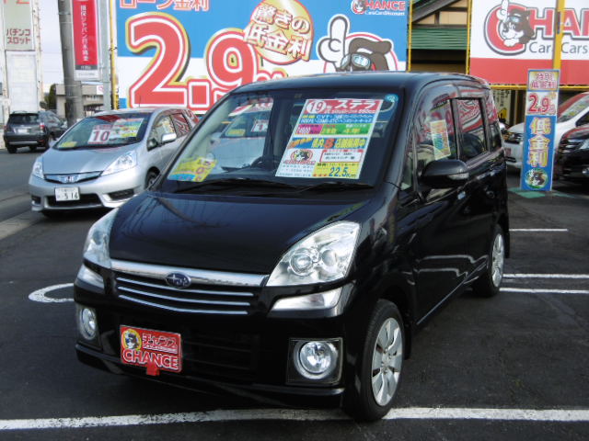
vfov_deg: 33.6
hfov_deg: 43.9
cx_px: 294
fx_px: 732
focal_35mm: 43
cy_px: 220
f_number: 3.8
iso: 100
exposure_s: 1/500
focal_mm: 7.7
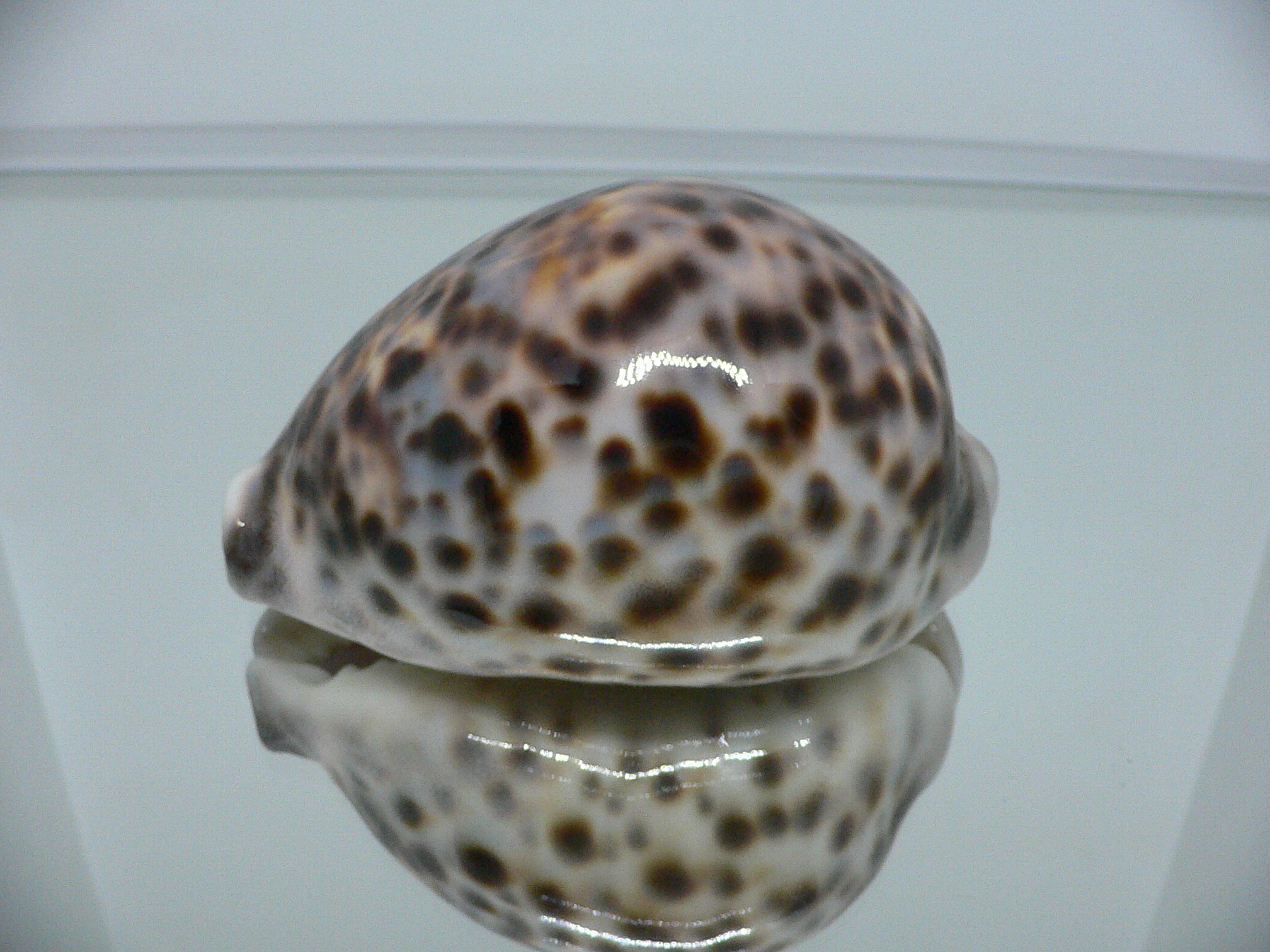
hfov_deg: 52.6
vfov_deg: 40.7
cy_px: 476
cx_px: 635
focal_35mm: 35
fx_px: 1284
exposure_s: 1/60
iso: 200
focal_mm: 4.6
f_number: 2.8
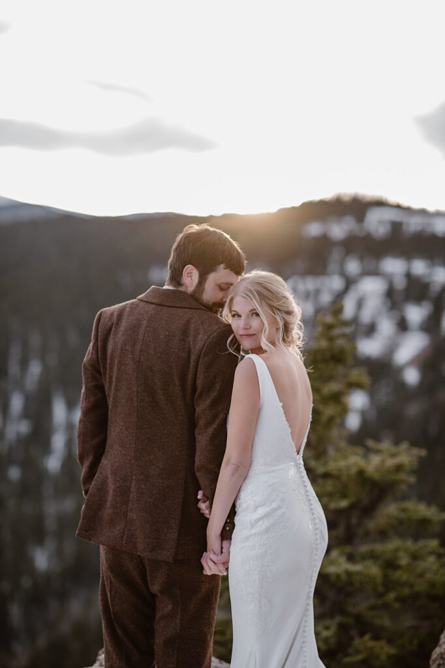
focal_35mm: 85
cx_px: 222
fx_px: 1577
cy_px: 334
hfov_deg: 16.1
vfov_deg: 23.9
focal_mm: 85
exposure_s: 1/400
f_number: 2.2
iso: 250
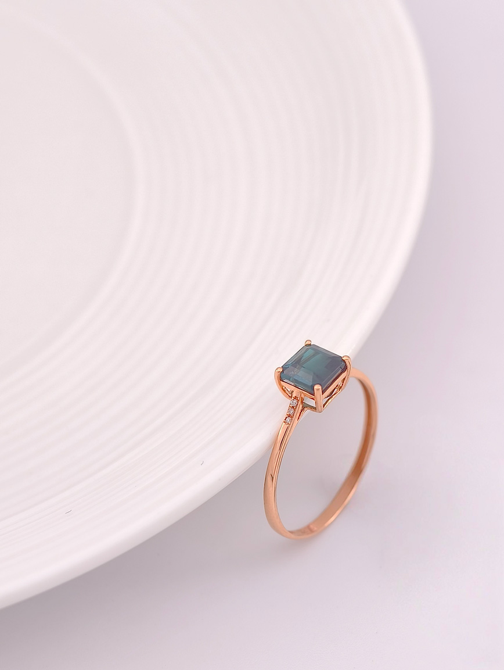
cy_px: 335
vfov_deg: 15.1
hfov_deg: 11.4
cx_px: 252
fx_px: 2518
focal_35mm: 130
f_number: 2.67
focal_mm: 22.48
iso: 125
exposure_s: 1/200
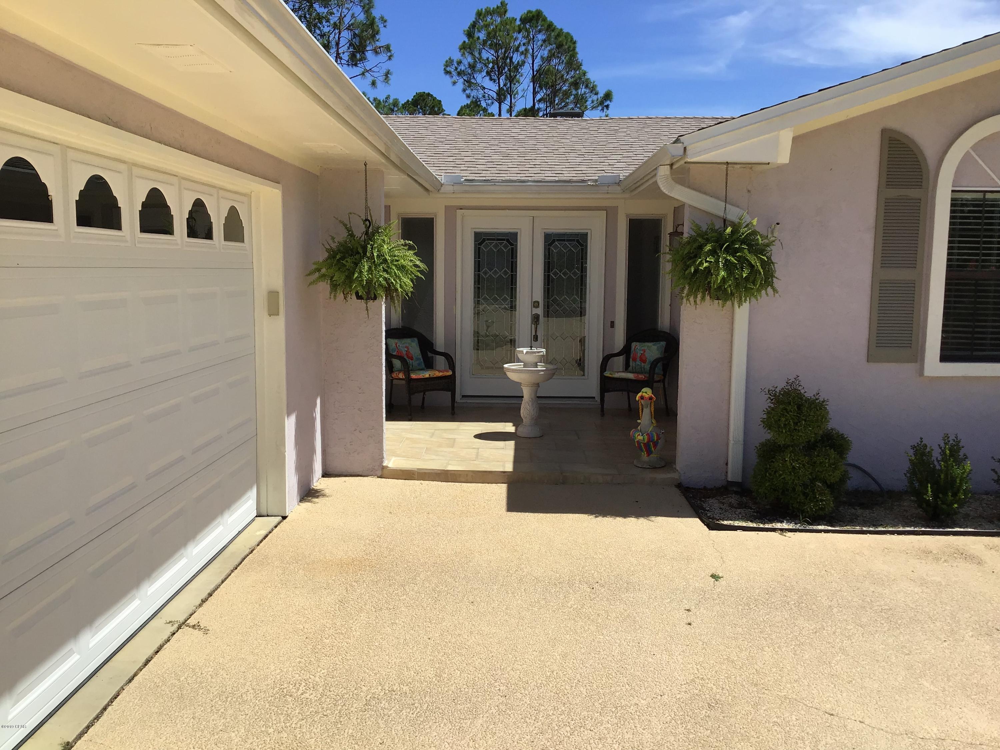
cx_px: 500
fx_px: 896
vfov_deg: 45.4
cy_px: 375
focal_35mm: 31
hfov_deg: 58.4
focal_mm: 3.3
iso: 25
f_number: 2.4
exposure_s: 1/1988
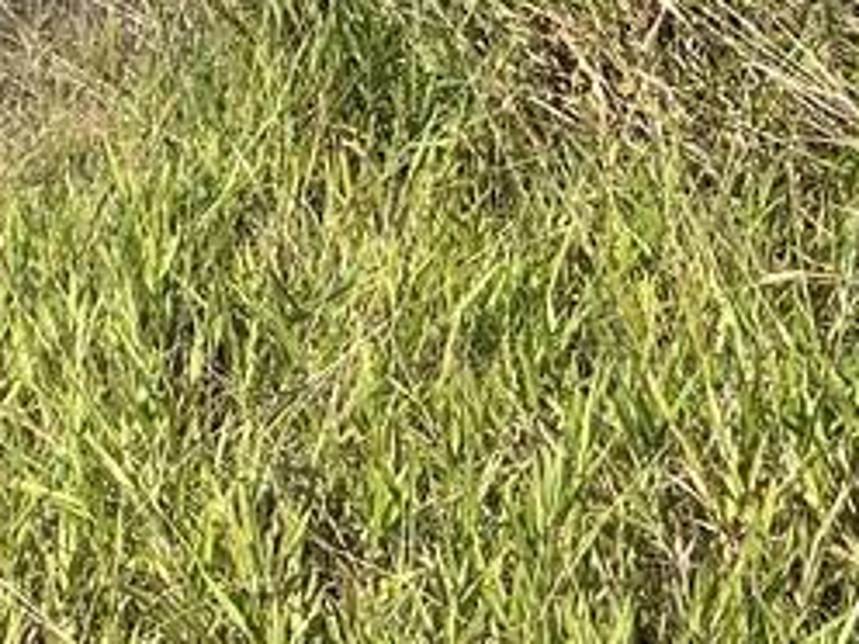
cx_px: -932
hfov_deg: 11.6
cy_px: -471
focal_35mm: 151
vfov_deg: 9.4
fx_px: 3747
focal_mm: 4.25
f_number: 1.8
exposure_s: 1/2222
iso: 32
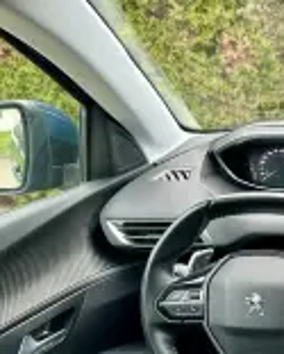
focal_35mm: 54
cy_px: 270
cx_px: 316
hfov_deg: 25.9
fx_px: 567
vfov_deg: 33.9
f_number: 1.78
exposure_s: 1/131
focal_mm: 6.86
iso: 64
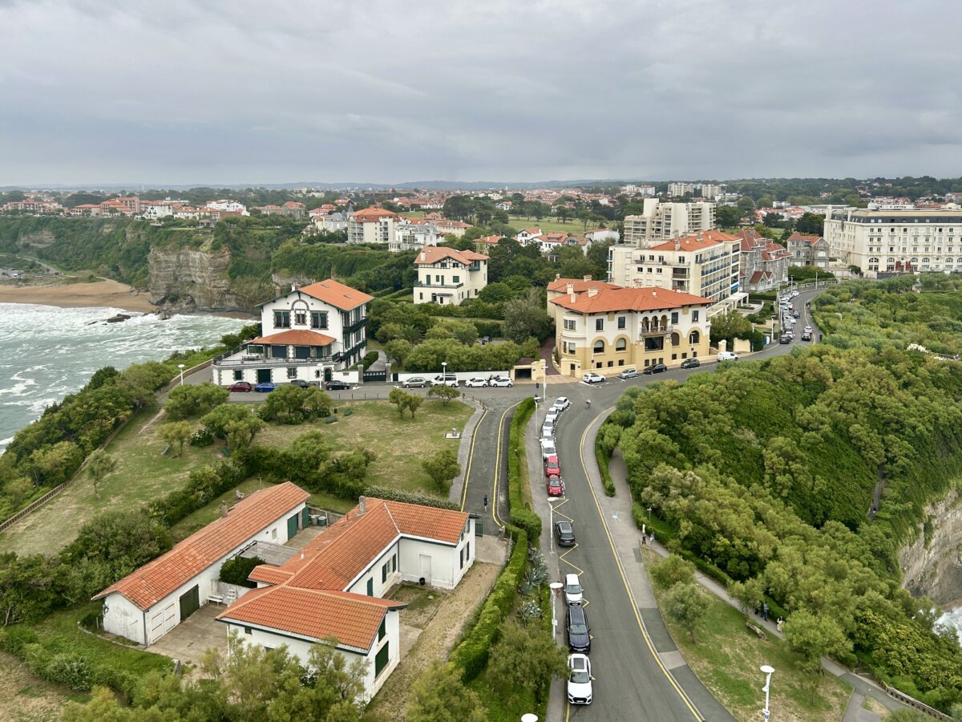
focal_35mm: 26
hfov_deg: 67.3
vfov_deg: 53.1
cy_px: 361
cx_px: 481
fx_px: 723
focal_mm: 5.7
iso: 50
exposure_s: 1/902
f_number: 1.5
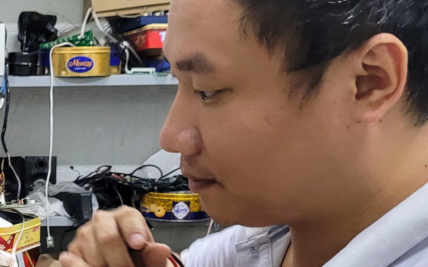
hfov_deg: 25.3
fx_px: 851
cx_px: -88
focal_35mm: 73
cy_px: 309
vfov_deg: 17.1
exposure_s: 1/50
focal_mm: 5.4
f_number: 1.8
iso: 320
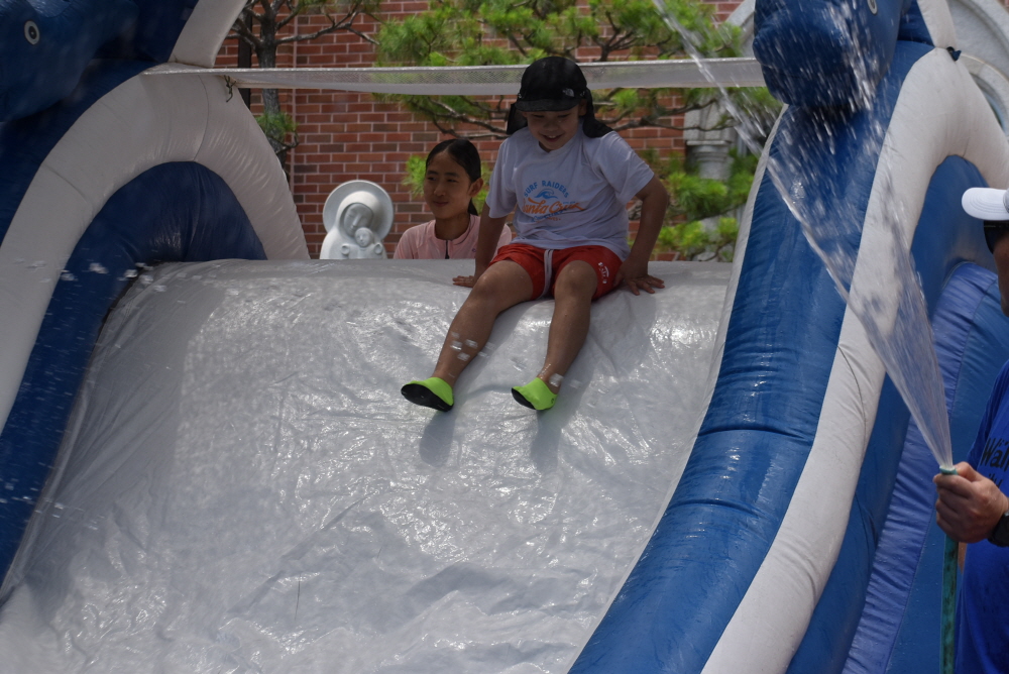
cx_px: 504
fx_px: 3365
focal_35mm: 120
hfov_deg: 17.1
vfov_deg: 11.4
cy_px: 337
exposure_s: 1/250
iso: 220
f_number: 8
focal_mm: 80
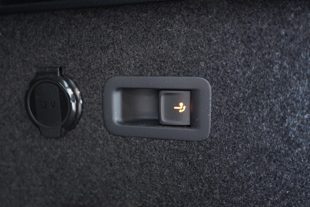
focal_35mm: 36
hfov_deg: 53.1
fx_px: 310
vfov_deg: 36.9
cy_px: 104
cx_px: 155
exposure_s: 1/40
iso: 1250
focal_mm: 24
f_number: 2.8
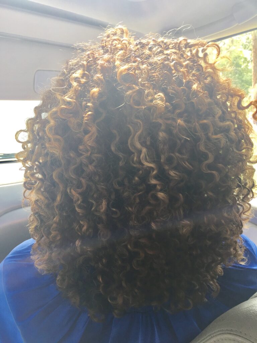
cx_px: 128
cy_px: 172
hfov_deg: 48.2
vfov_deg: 61.7
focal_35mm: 29
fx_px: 287
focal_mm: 4.15
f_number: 2.2
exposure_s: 1/60
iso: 32
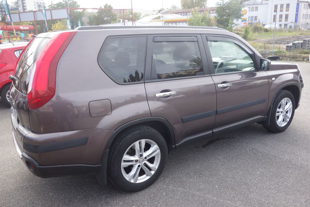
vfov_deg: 46.4
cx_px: 155
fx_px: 241
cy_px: 104
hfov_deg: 65.5
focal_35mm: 28
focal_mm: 10.4
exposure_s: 1/100
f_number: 5
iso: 125
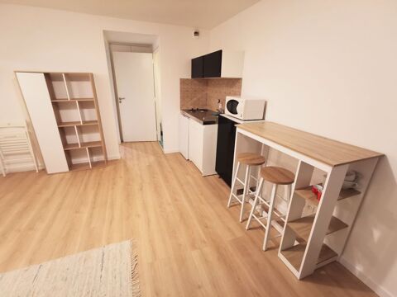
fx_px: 183
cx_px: 198
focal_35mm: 16
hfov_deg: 94.5
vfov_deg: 78.1
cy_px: 148
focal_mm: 2.35
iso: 400
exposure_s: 1/24
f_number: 2.2
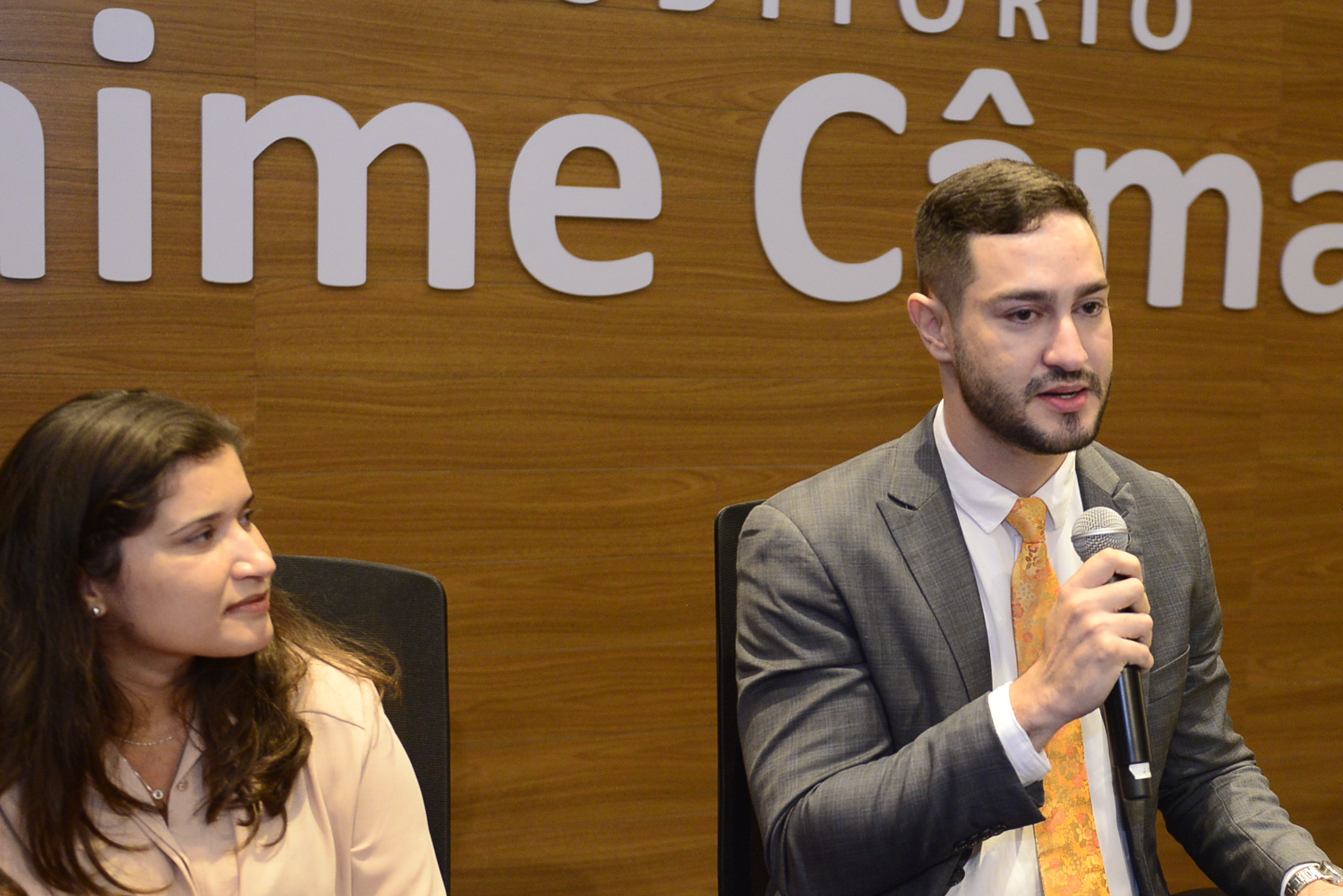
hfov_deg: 33.0
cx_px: 947
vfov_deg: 22.6
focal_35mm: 60
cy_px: 491
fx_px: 2239
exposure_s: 1/125
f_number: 4
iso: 2000
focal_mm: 34
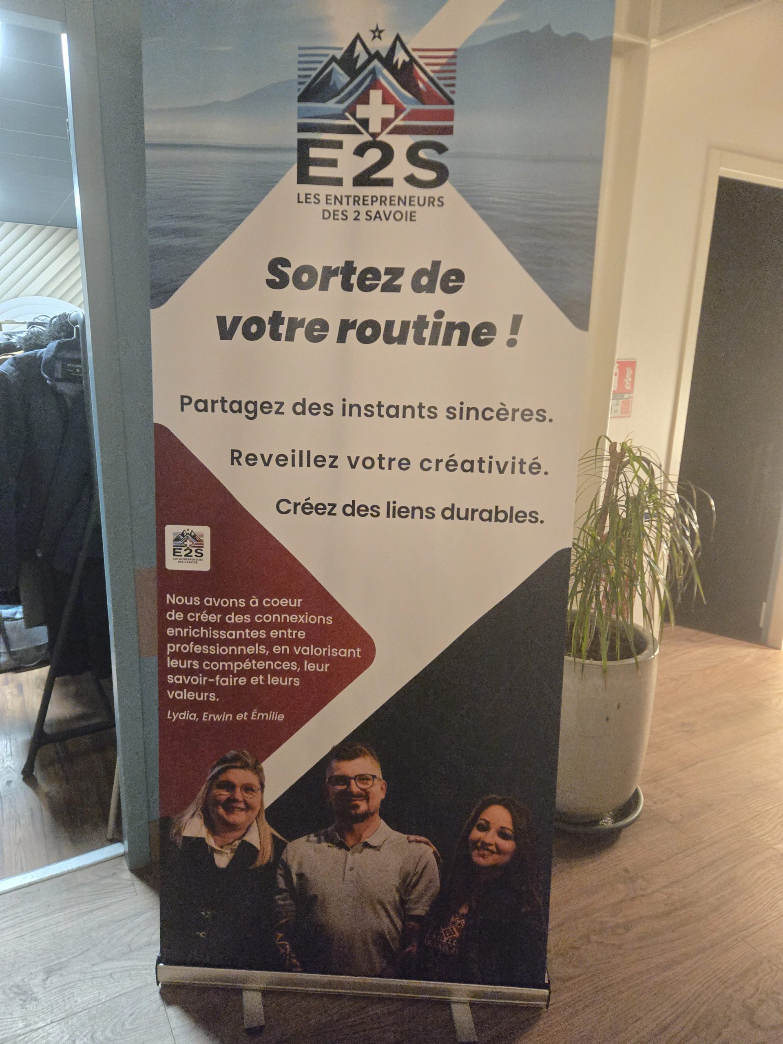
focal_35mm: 23
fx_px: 694
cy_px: 522
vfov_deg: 73.9
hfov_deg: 58.9
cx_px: 392
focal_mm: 5.4
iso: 2500
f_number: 1.8
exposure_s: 1/100
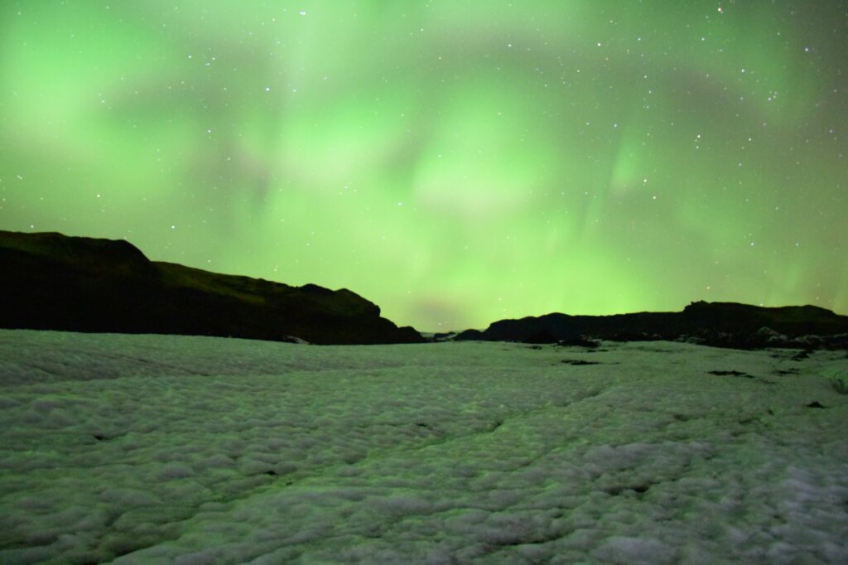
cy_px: 282
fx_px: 636
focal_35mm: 27
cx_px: 424
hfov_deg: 67.4
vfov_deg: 47.9
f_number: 3.5
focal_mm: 18
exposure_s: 42.1
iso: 6400
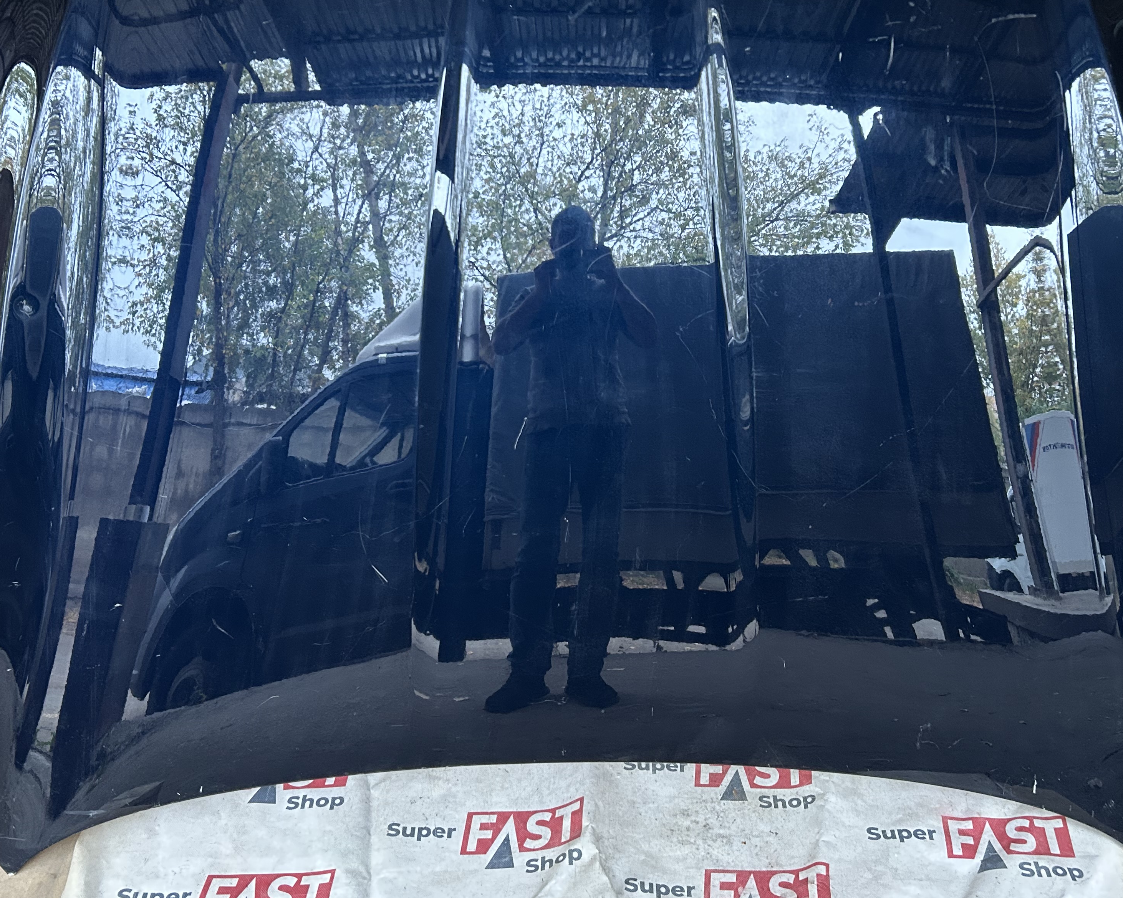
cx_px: 588
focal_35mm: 35
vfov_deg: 42.1
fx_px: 1163
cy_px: 390
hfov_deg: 51.5
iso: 320
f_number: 1.5
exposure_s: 1/60
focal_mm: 5.7
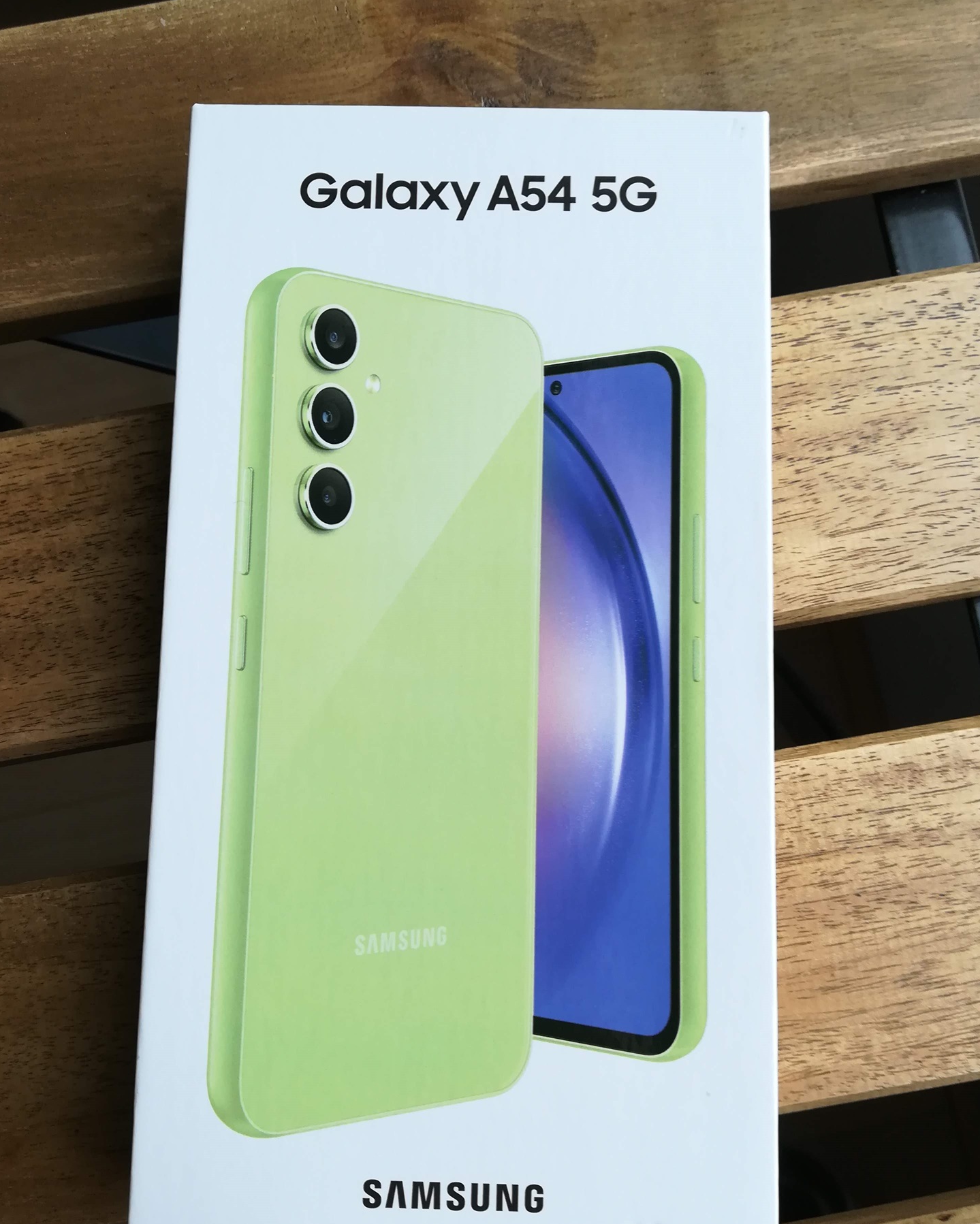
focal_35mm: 28
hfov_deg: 51.5
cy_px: 673
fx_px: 1015
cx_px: 493
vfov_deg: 62.1
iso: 100
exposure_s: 1/60
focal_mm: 3.83
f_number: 2.2
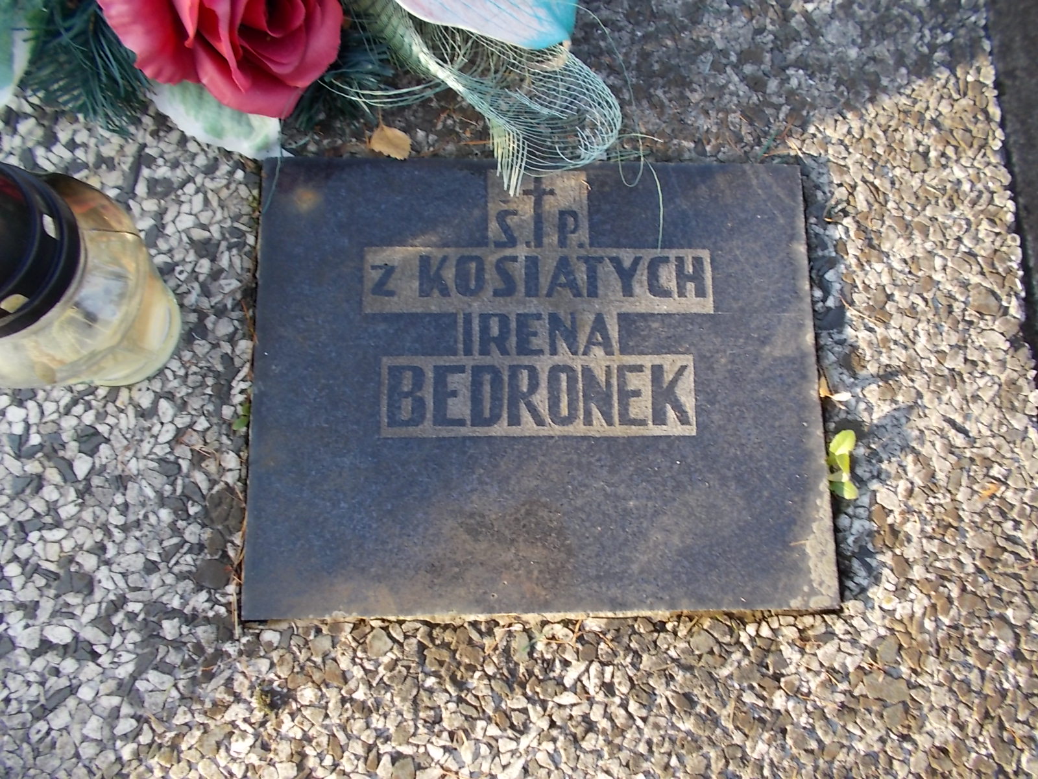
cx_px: 519
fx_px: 780
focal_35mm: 26
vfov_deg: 53.1
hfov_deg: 67.3
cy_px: 390
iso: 80
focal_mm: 4.6
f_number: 3.2
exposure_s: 1/100
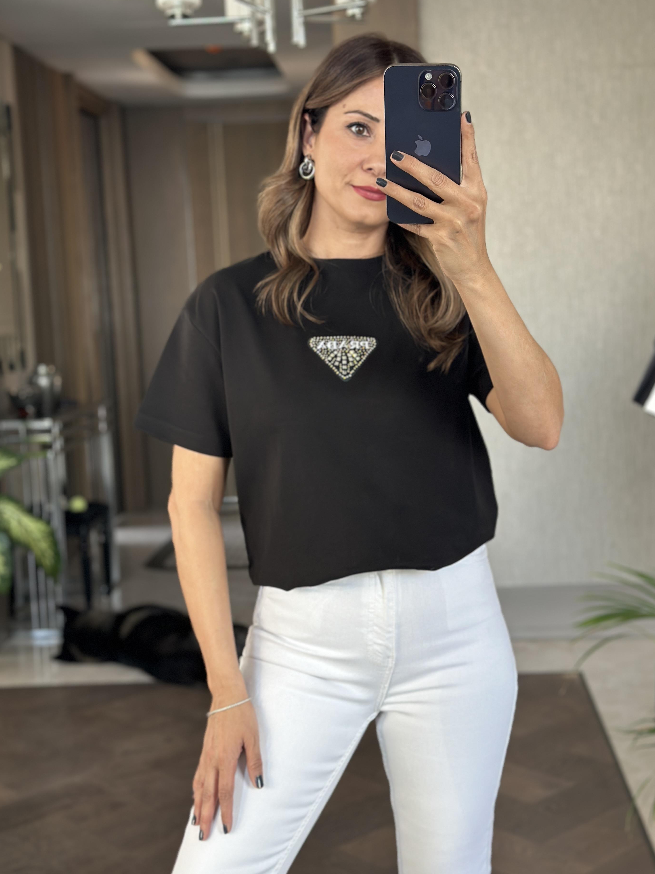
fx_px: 1337
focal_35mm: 53
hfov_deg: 27.5
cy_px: 430
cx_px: 349
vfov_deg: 36.2
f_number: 1.78
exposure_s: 1/60
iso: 125
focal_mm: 6.86
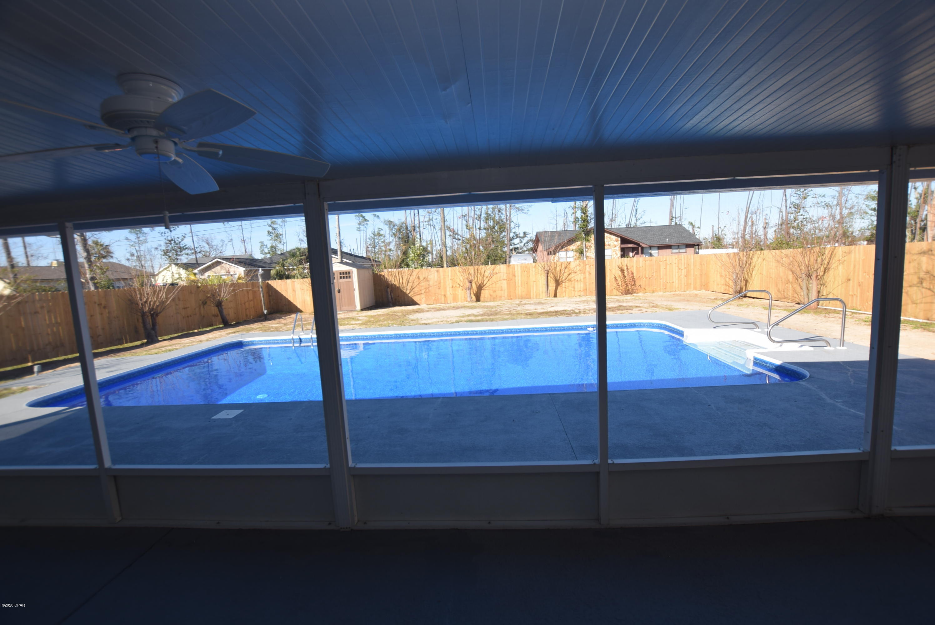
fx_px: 390
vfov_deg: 77.4
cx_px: 468
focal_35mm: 15
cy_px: 312
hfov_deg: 100.3
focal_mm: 10
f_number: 5.6
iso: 100
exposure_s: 1/125
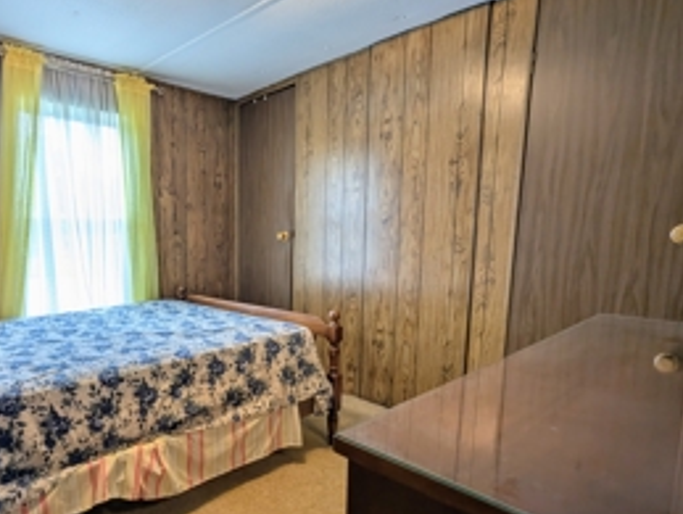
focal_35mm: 20
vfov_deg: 65.8
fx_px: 395
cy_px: 295
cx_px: 232
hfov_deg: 79.2
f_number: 2.2
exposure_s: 1/30
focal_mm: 1.95
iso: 40
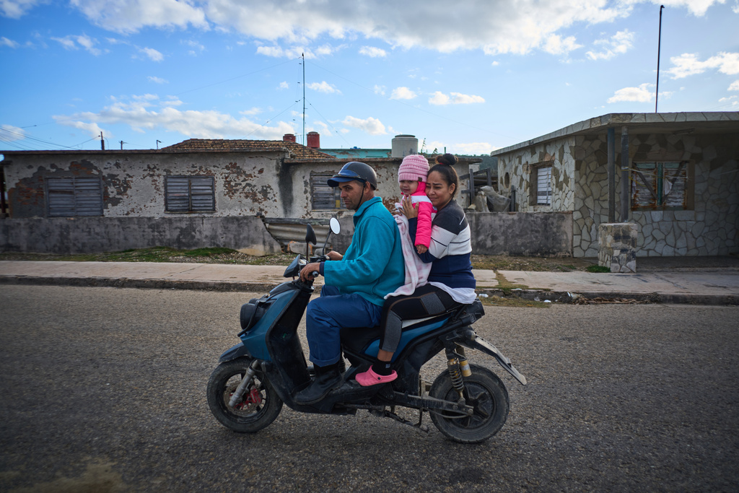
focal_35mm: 35
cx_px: 370
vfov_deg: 37.9
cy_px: 246
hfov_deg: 54.4
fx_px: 719
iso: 100
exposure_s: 1/800
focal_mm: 35
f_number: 2
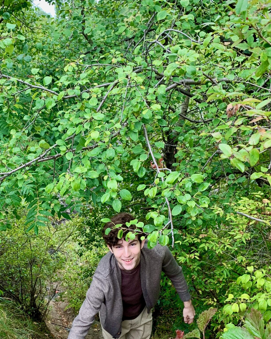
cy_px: 252
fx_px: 421
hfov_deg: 35.2
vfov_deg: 42.6
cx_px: 82
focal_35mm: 42
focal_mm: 4.25
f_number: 1.8
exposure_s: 1/121
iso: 40
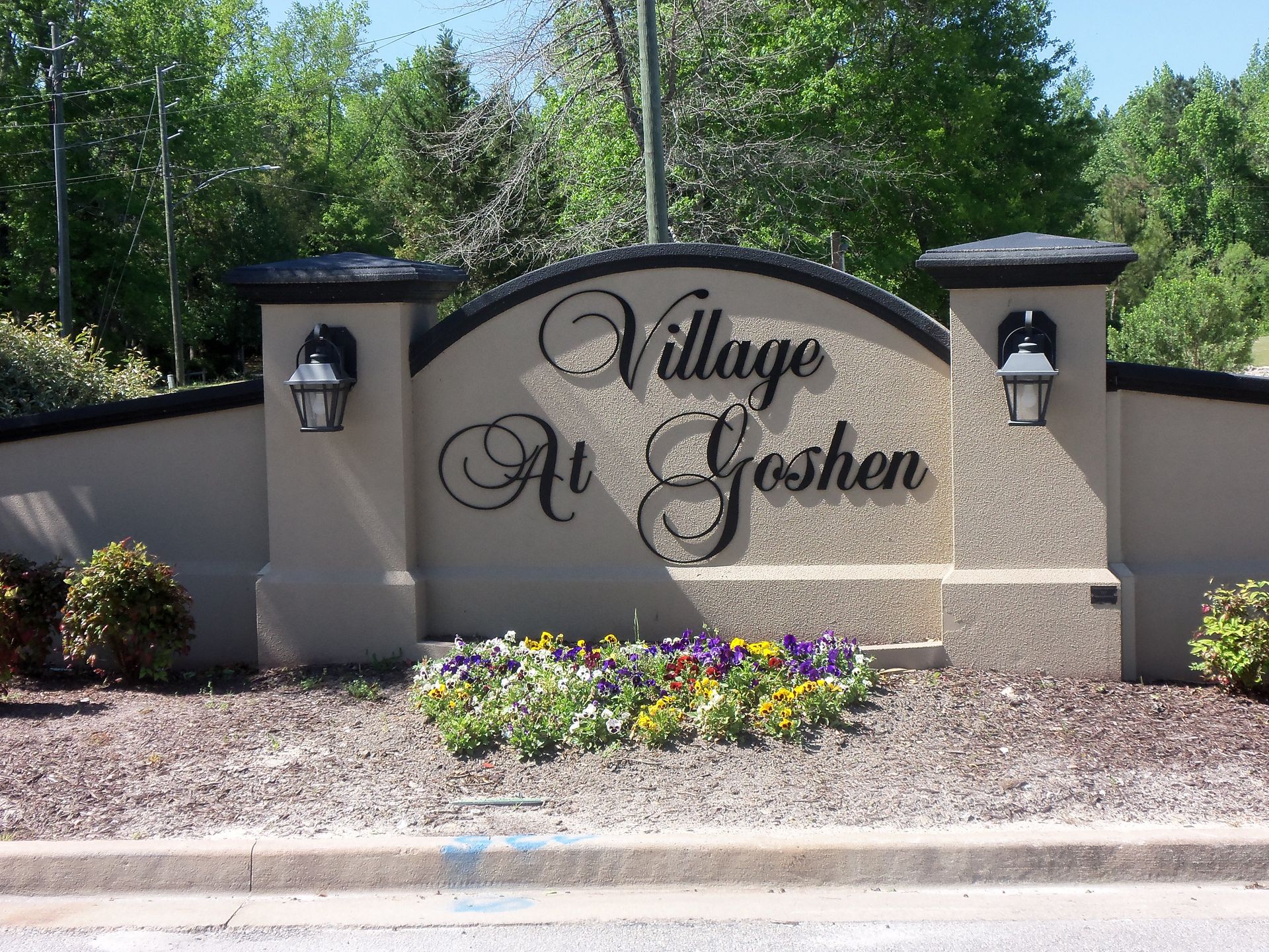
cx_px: 634
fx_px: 2273
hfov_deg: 31.2
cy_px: 476
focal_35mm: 62
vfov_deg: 23.7
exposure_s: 1/400
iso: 64
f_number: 4
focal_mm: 11.1
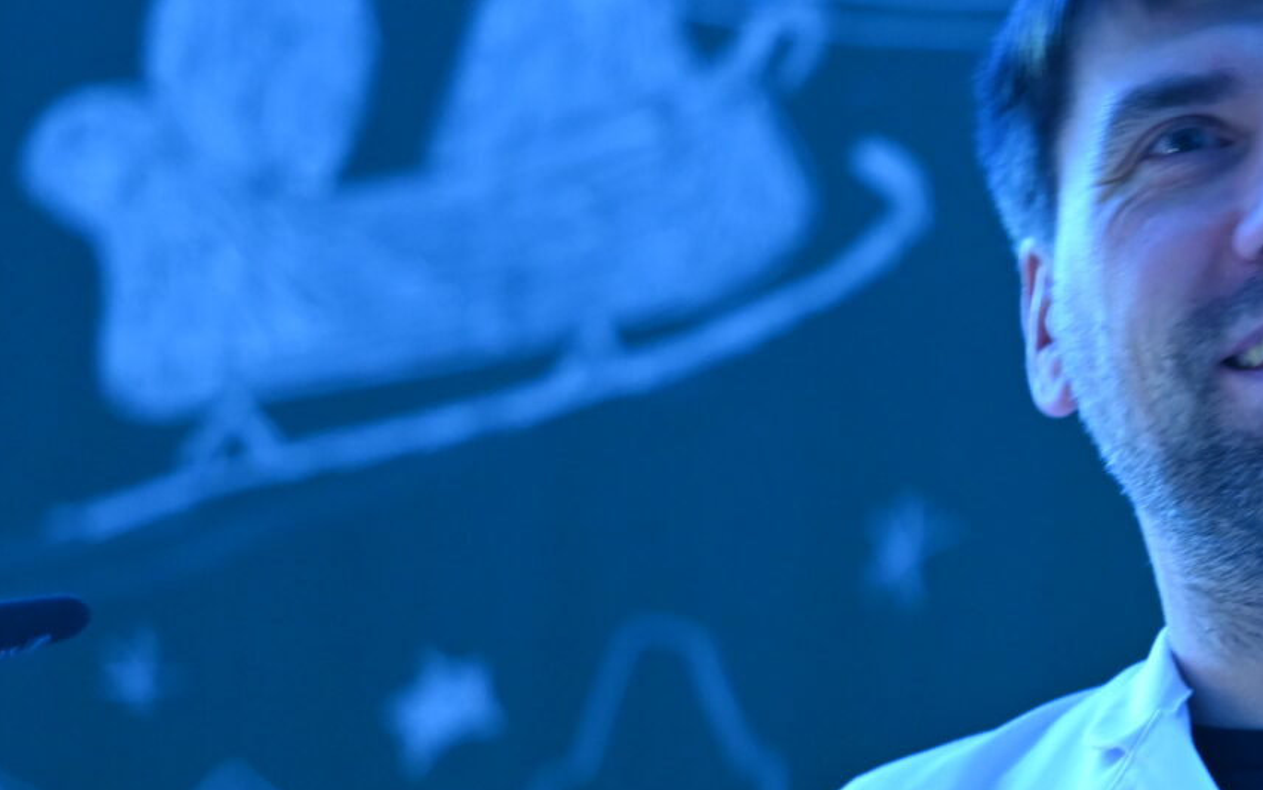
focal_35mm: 260
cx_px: 1600
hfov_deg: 8.0
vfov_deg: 5.0
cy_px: 751
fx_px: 8952
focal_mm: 85
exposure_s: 1/30
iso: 2000
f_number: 1.8
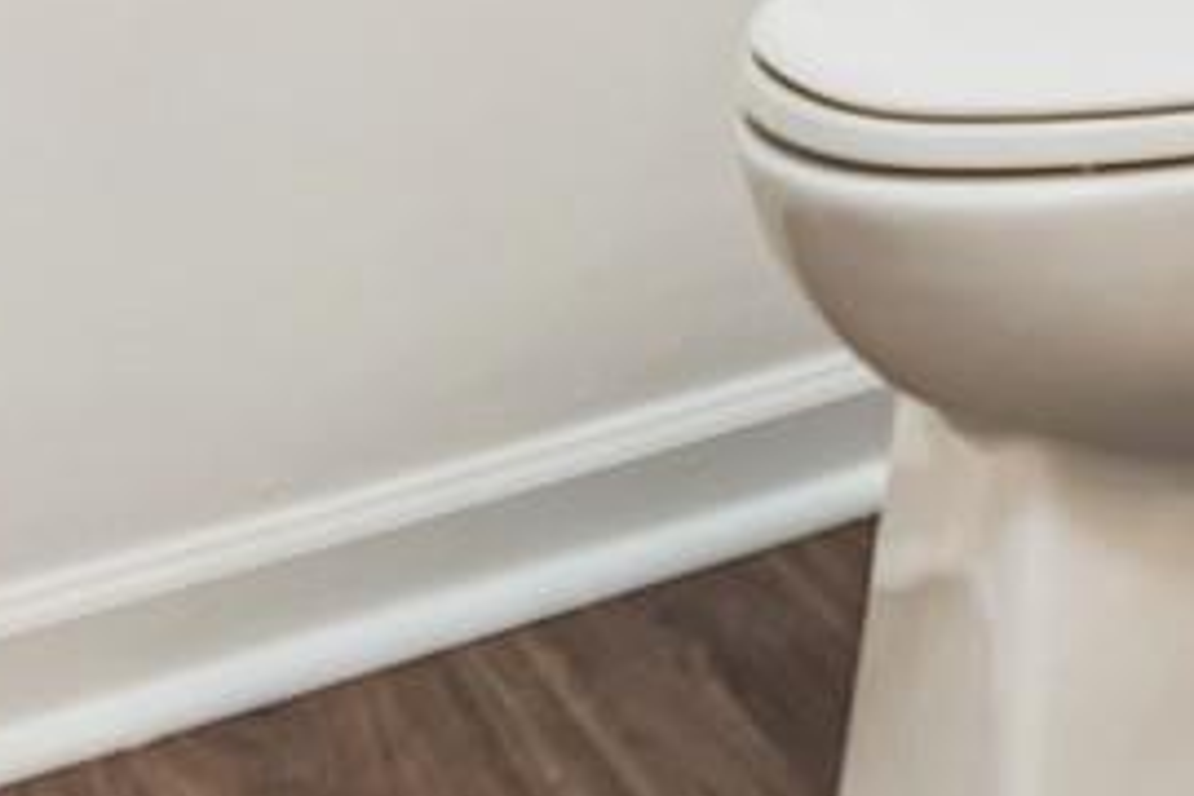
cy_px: -1811
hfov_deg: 14.1
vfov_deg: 8.4
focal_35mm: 129
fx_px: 4278
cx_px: 2132
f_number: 3.5
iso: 500
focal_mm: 17
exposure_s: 1/50
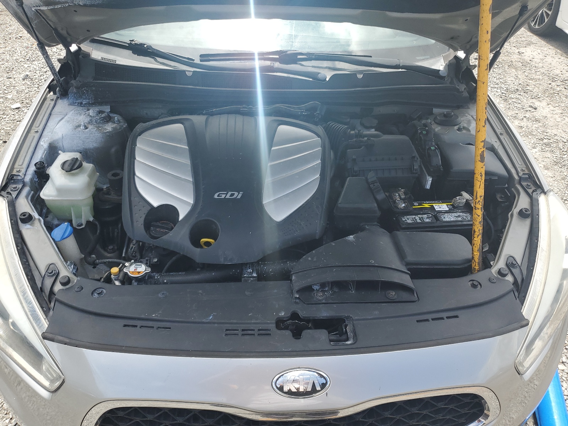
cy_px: 213
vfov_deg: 53.1
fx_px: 427
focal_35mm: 26
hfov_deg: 67.3
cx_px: 284
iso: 50
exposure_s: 1/1667
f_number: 1.5
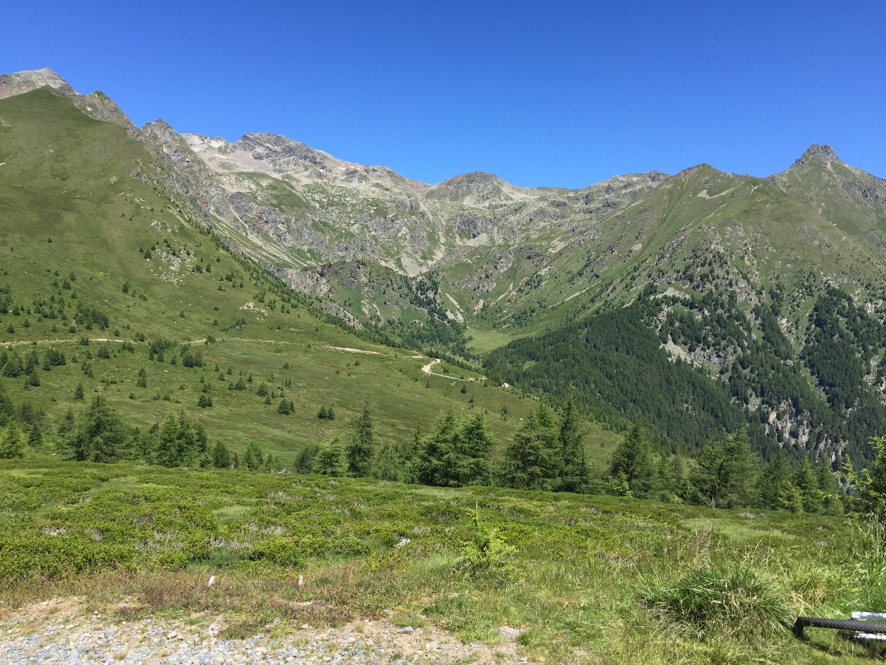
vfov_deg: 48.2
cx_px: 443
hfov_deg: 61.7
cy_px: 332
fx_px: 742
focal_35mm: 29
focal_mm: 4.15
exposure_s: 1/1276
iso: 32
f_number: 2.2
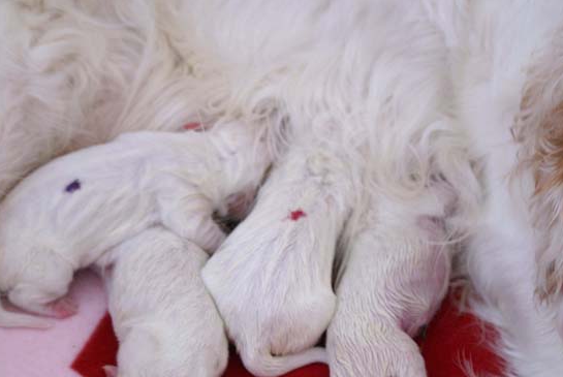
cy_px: 240
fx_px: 2422
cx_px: 327
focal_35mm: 155
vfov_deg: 8.9
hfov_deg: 13.3
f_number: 4
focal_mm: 75
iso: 400
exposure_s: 1/40
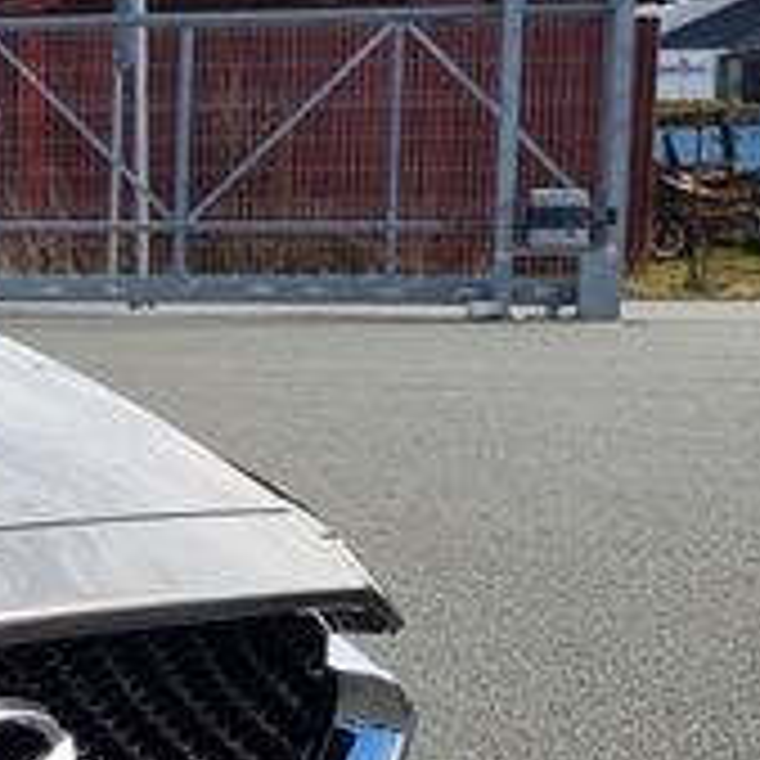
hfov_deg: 10.1
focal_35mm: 139
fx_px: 3453
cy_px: 495
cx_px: -1327
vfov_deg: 12.5
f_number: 1.8
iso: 50
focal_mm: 5.4
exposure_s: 1/1404
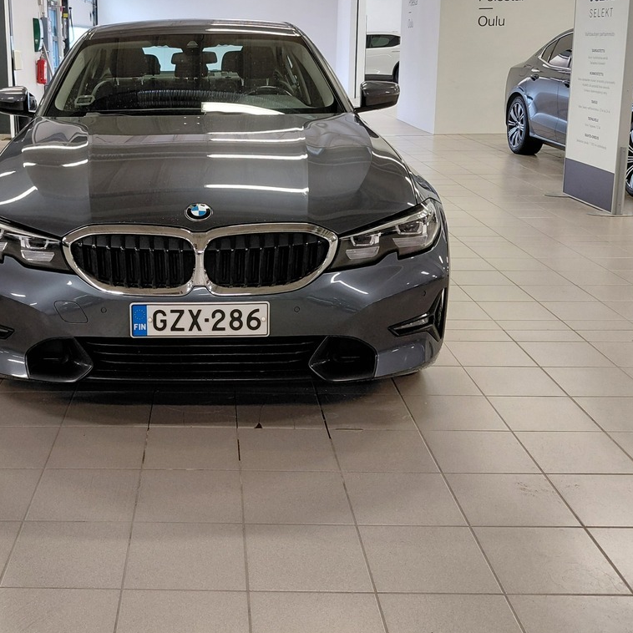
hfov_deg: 39.2
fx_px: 869
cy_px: 198
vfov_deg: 39.4
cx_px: 173
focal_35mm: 42
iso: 250
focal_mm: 4.69
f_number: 1.8
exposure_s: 1/120
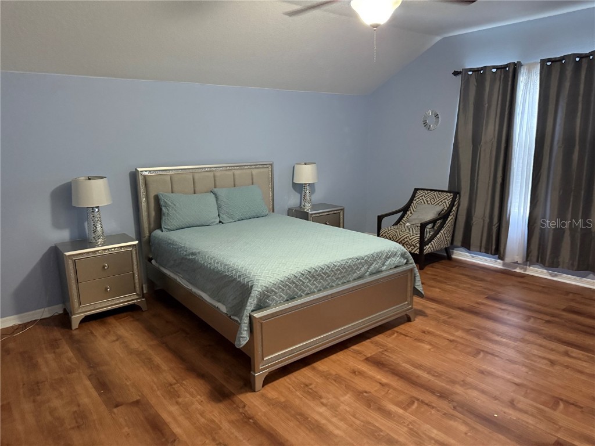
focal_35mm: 24
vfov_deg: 56.8
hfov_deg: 71.6
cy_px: 223
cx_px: 298
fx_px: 413
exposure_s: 1/40
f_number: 1.78
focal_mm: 6.76
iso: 1000
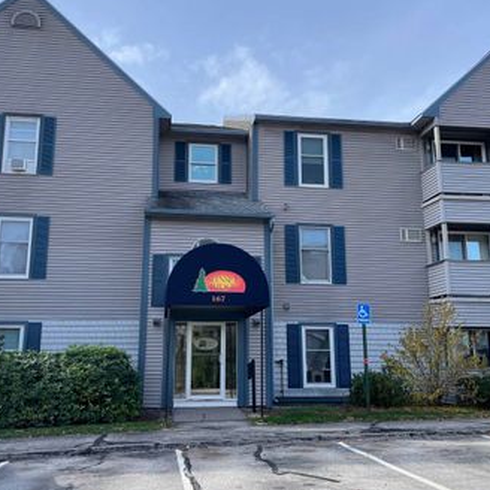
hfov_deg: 47.2
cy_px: 243
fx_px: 561
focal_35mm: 35
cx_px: 235
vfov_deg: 47.2
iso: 32
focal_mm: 4.2
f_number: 1.6
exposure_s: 1/1276
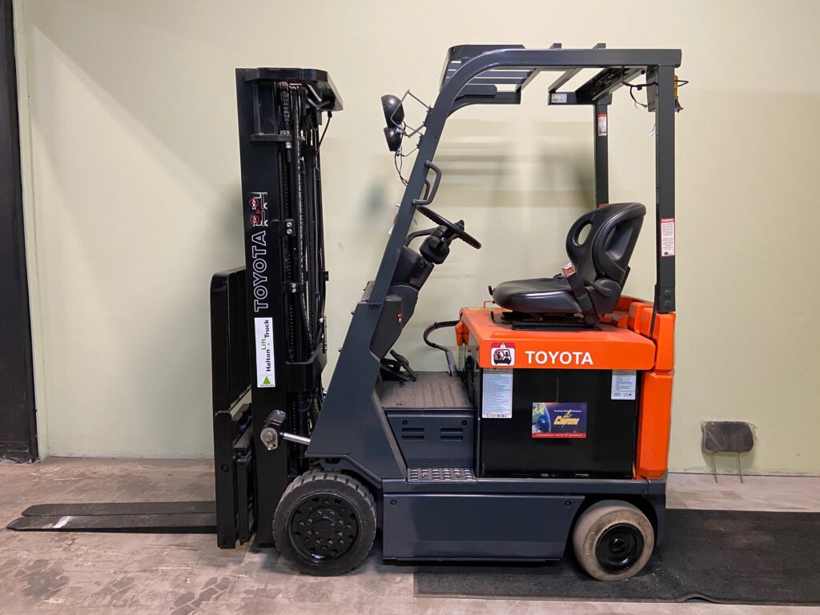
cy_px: 308
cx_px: 410
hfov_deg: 67.3
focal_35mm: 26
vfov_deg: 53.1
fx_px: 616
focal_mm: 4.25
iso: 400
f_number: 1.8
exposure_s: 1/60
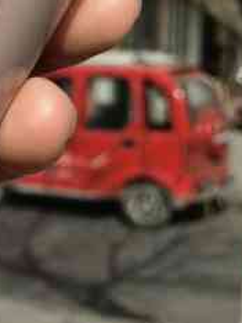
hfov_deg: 12.6
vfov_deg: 18.0
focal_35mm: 108
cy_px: 59
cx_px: -189
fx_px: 1006
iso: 50
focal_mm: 4.4
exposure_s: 1/2000
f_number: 1.8
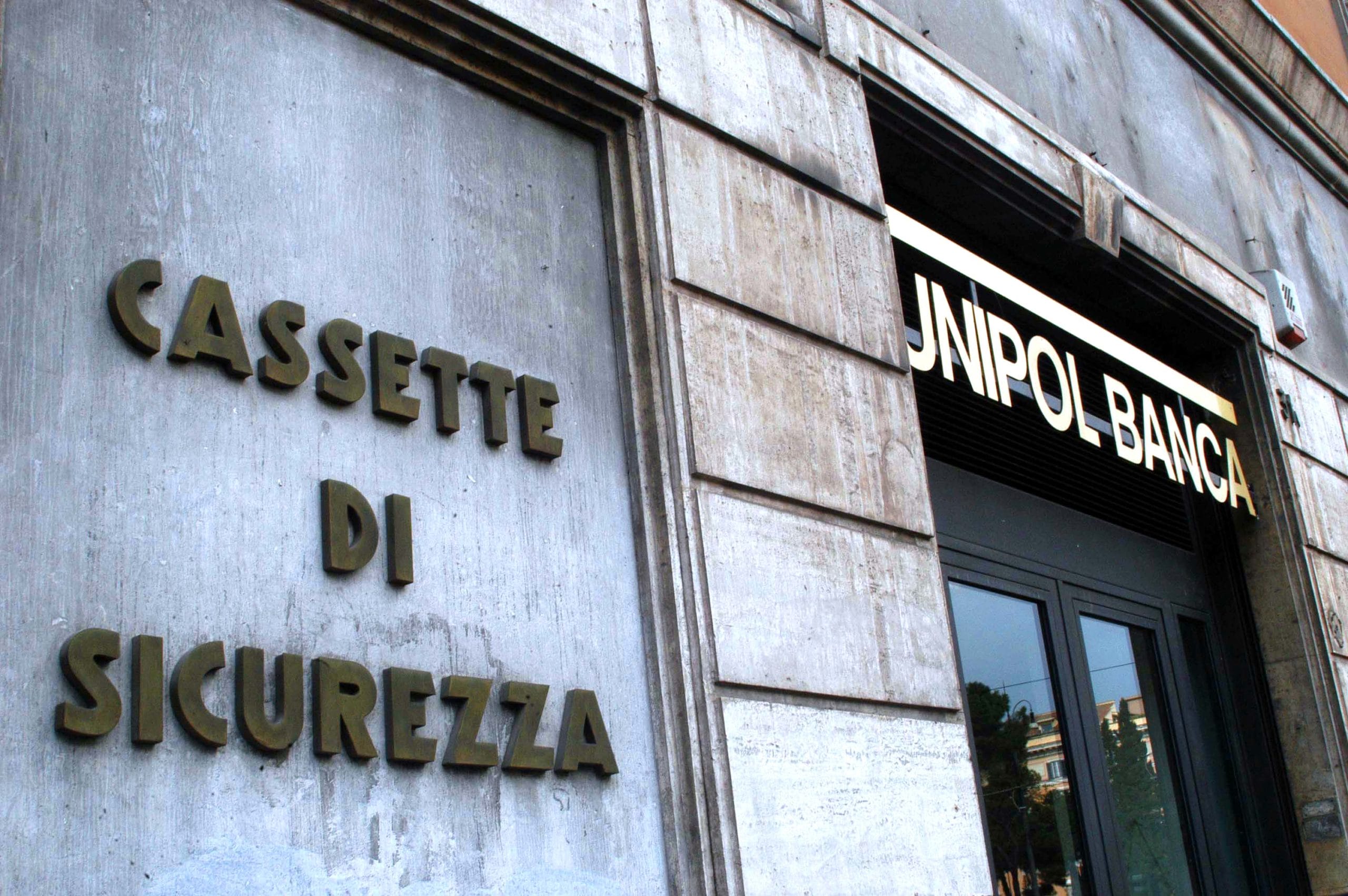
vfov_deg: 31.8
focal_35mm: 42
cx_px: 674
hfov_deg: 46.4
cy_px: 448
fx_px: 1571
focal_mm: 28
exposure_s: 1/25
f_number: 22
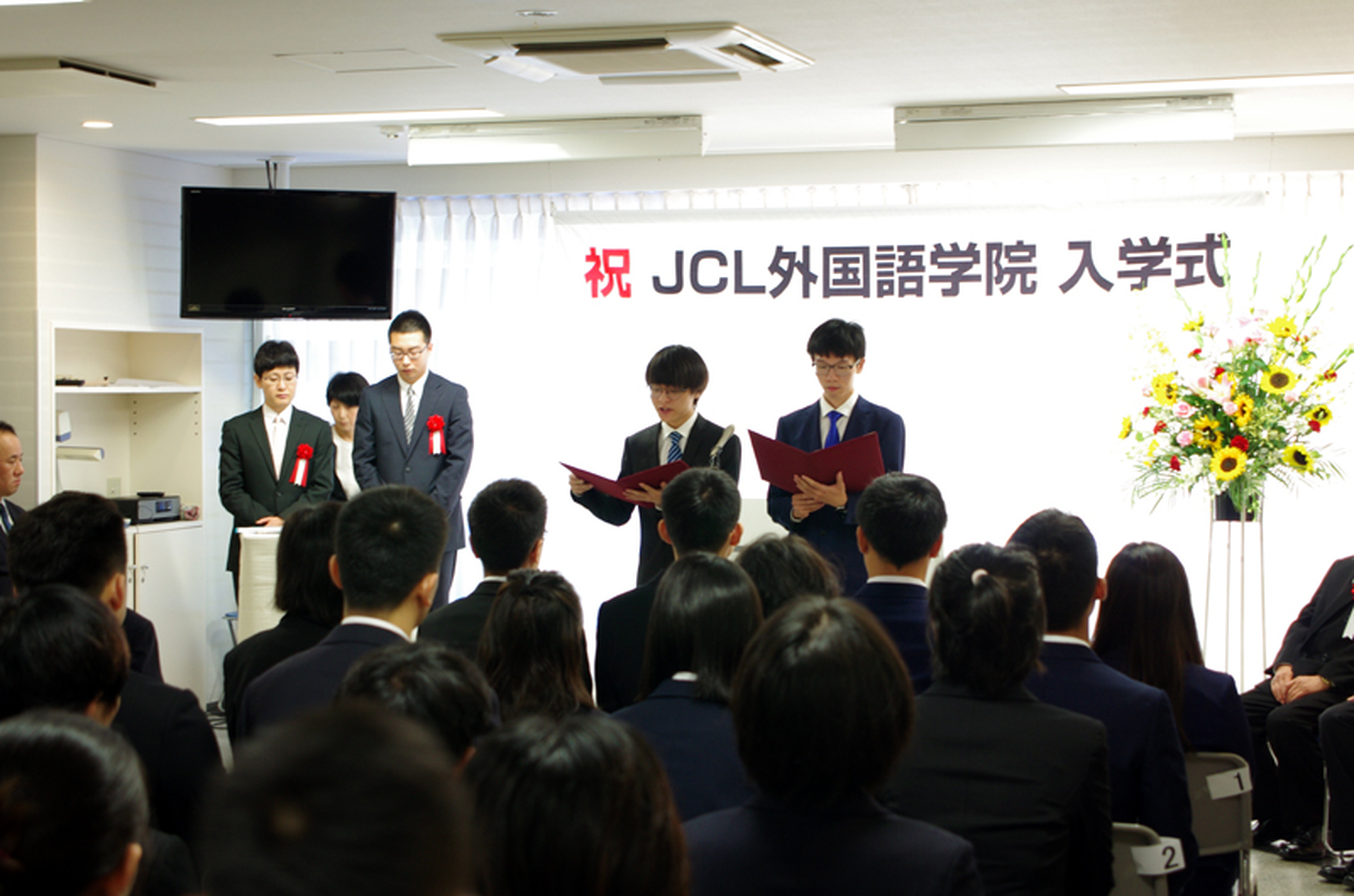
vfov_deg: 20.2
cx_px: 677
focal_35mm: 67
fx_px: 2515
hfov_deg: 30.1
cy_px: 448
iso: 400
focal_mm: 45
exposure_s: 1/20
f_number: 4.5
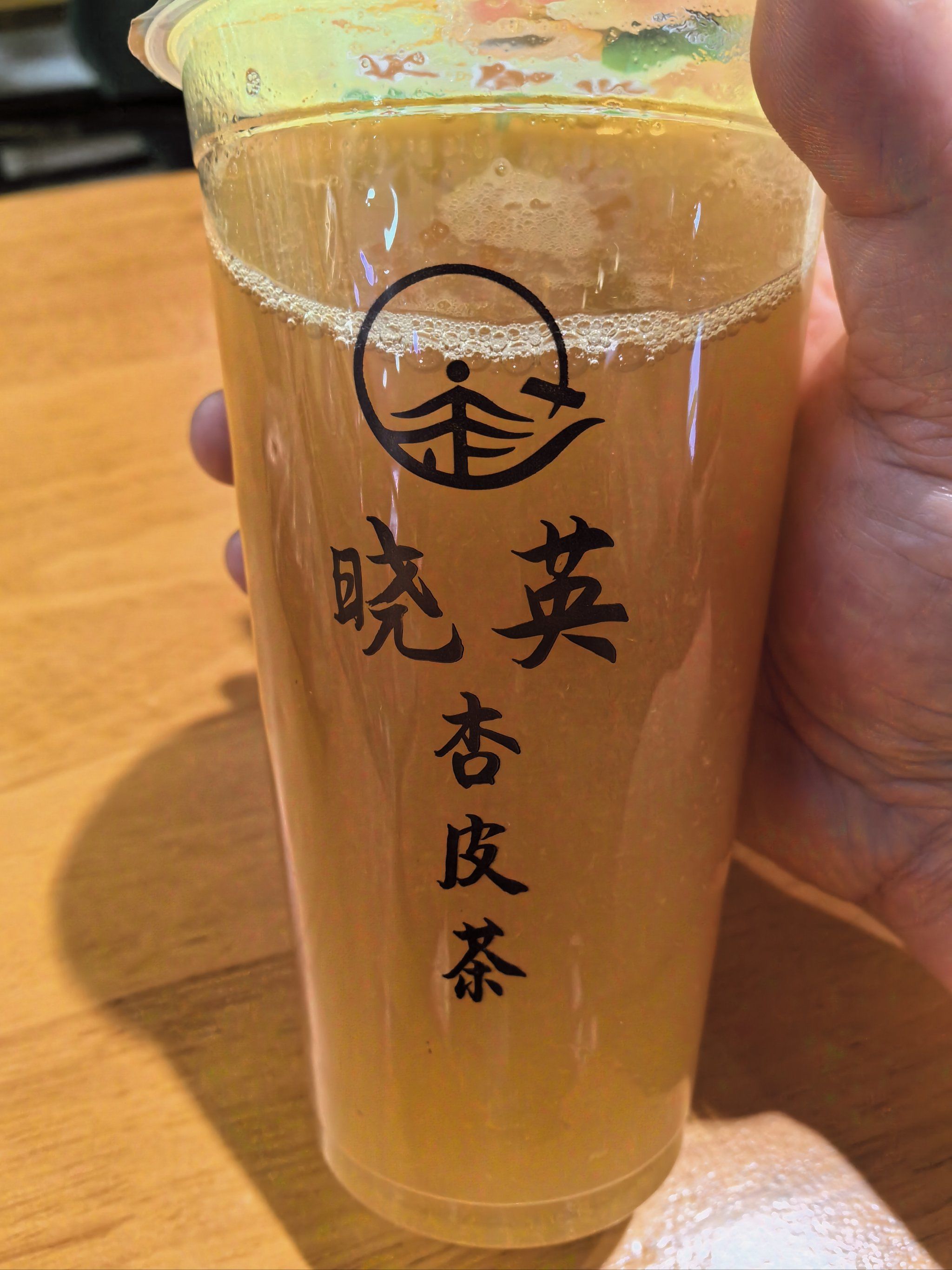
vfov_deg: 65.3
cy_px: 635
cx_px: 476
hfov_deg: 51.4
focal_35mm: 27
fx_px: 990
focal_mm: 5.75
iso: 125
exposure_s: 1/100
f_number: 2.8
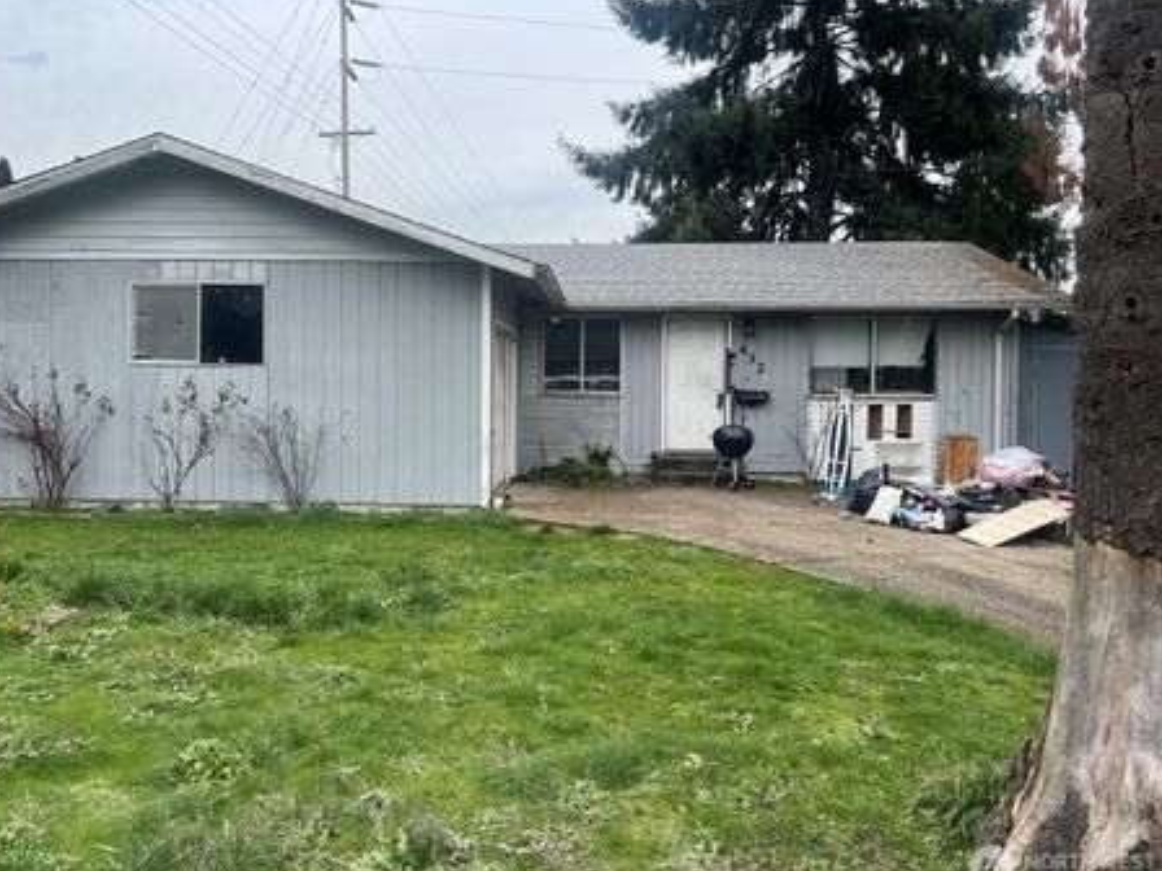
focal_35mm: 29
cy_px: 413
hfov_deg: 61.6
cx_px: 532
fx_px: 973
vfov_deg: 48.2
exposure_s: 1/1196
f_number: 1.5
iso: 50
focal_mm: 5.7
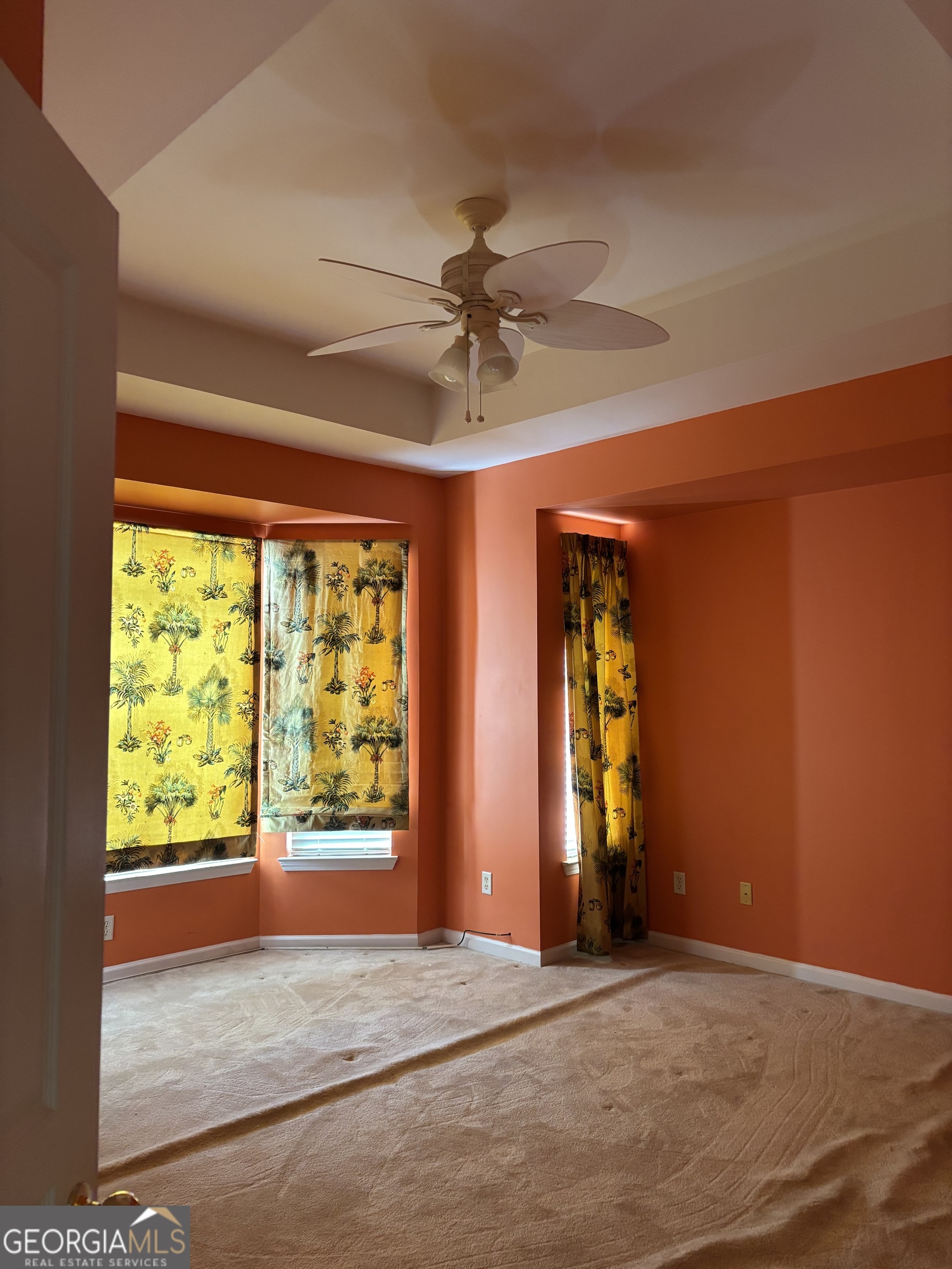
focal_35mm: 26
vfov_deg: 67.3
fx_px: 953
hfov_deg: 53.1
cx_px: 476
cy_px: 634
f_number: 1.6
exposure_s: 1/60
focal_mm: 5.96
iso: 320
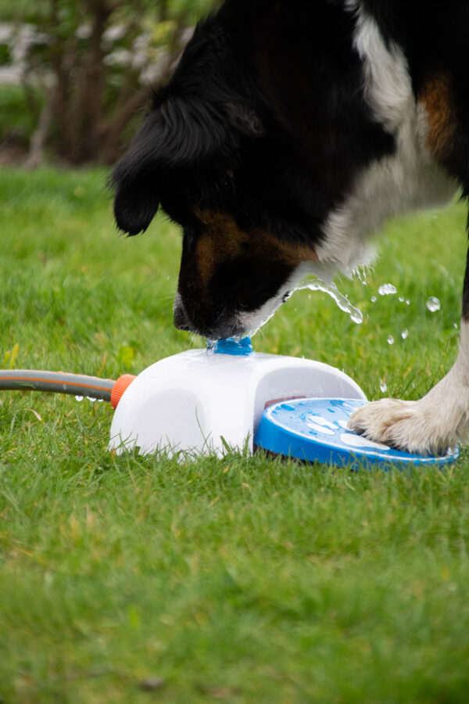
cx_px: 234
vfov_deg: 6.9
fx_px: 5862
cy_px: 352
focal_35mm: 300
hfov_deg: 4.6
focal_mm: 200
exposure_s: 1/320
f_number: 6.3
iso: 800
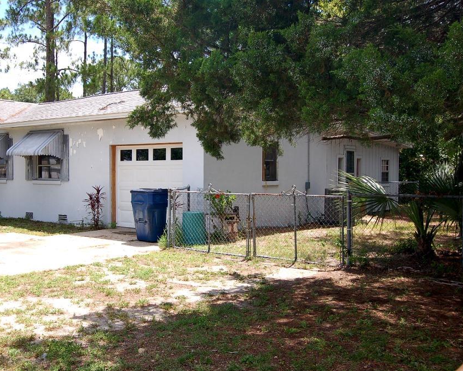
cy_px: 186
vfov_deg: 36.5
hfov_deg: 44.6
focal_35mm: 41
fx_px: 562
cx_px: 191
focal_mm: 24
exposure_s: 1/250
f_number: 8
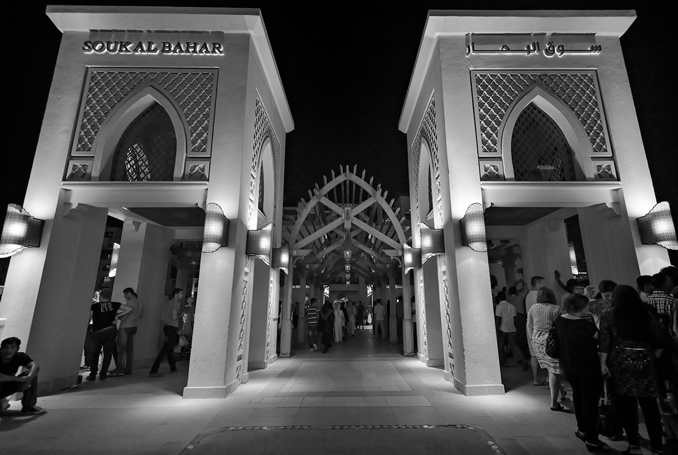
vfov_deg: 74.0
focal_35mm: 16
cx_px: 339
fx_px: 302
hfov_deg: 96.6
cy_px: 228
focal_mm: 16
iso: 800
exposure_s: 1/100
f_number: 4
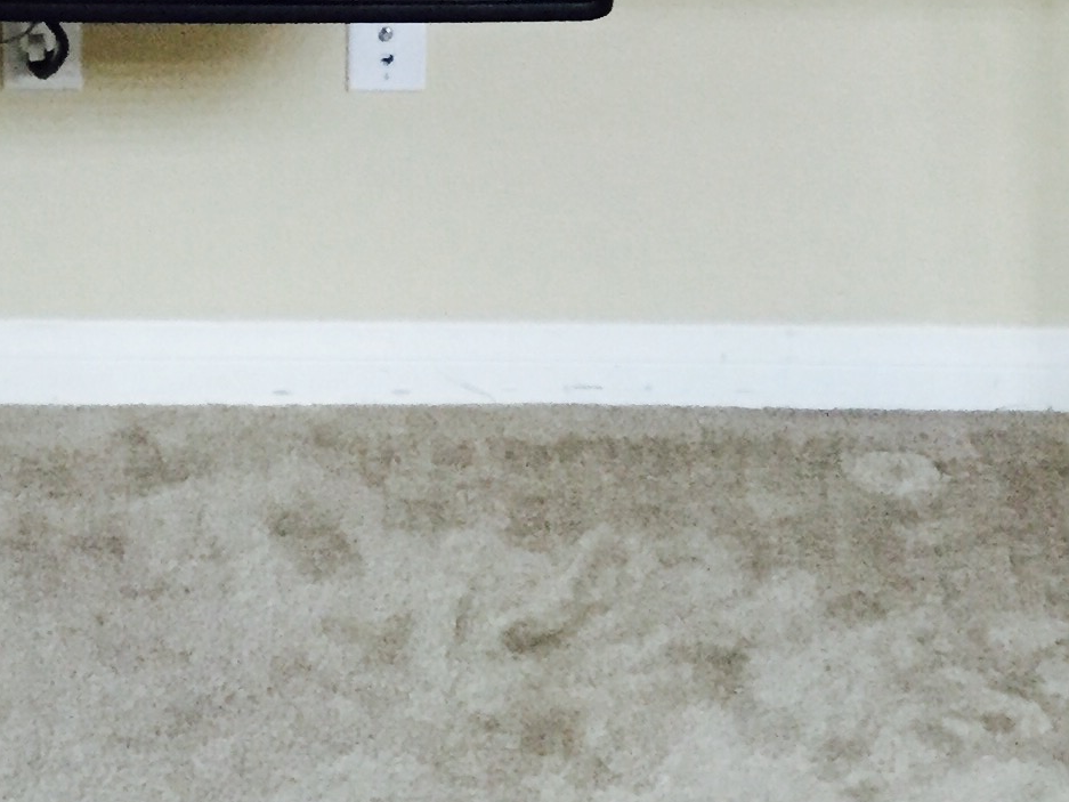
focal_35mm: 101
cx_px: 212
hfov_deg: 19.2
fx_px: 3119
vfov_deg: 13.7
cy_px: -440
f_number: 2.2
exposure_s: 1/15
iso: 250
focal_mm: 4.15
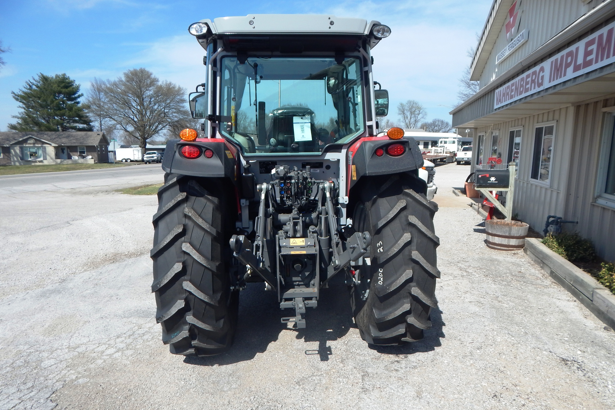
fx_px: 393
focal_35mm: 23
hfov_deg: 76.1
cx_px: 308
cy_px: 205
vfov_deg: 55.1
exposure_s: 1/500
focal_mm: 4
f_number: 6
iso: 125
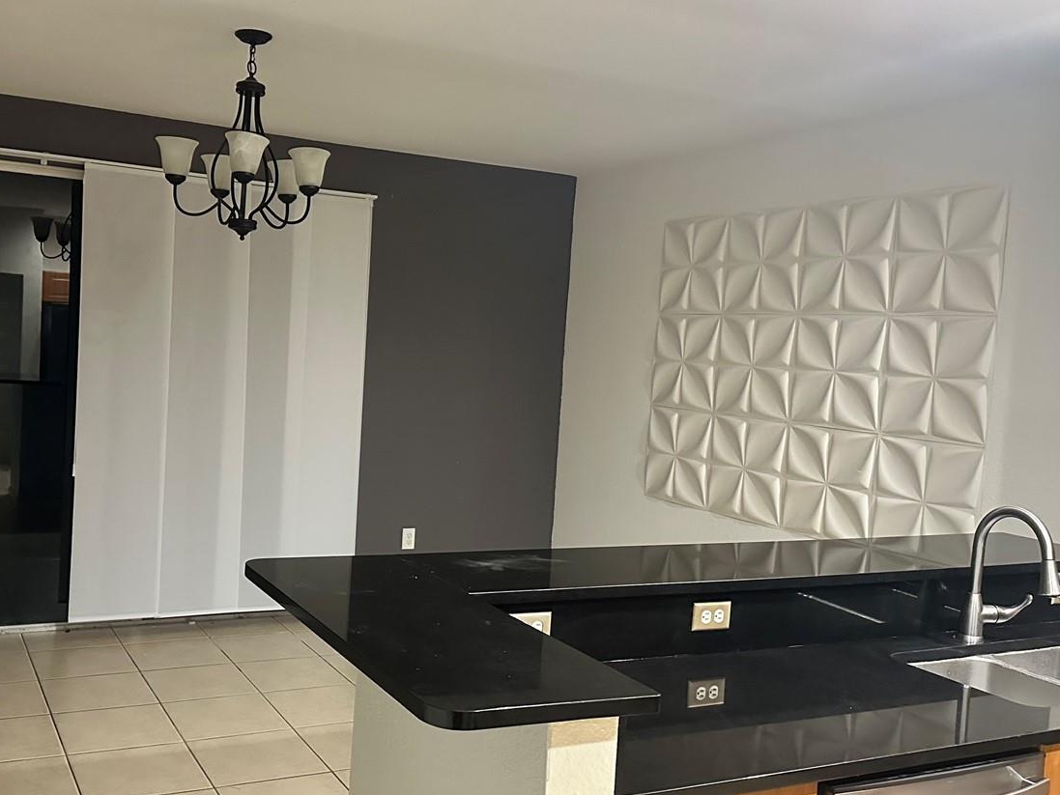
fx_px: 1072
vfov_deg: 40.7
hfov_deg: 52.0
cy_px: 411
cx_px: 393
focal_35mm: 35
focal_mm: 6.86
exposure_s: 1/60
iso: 800
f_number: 1.78
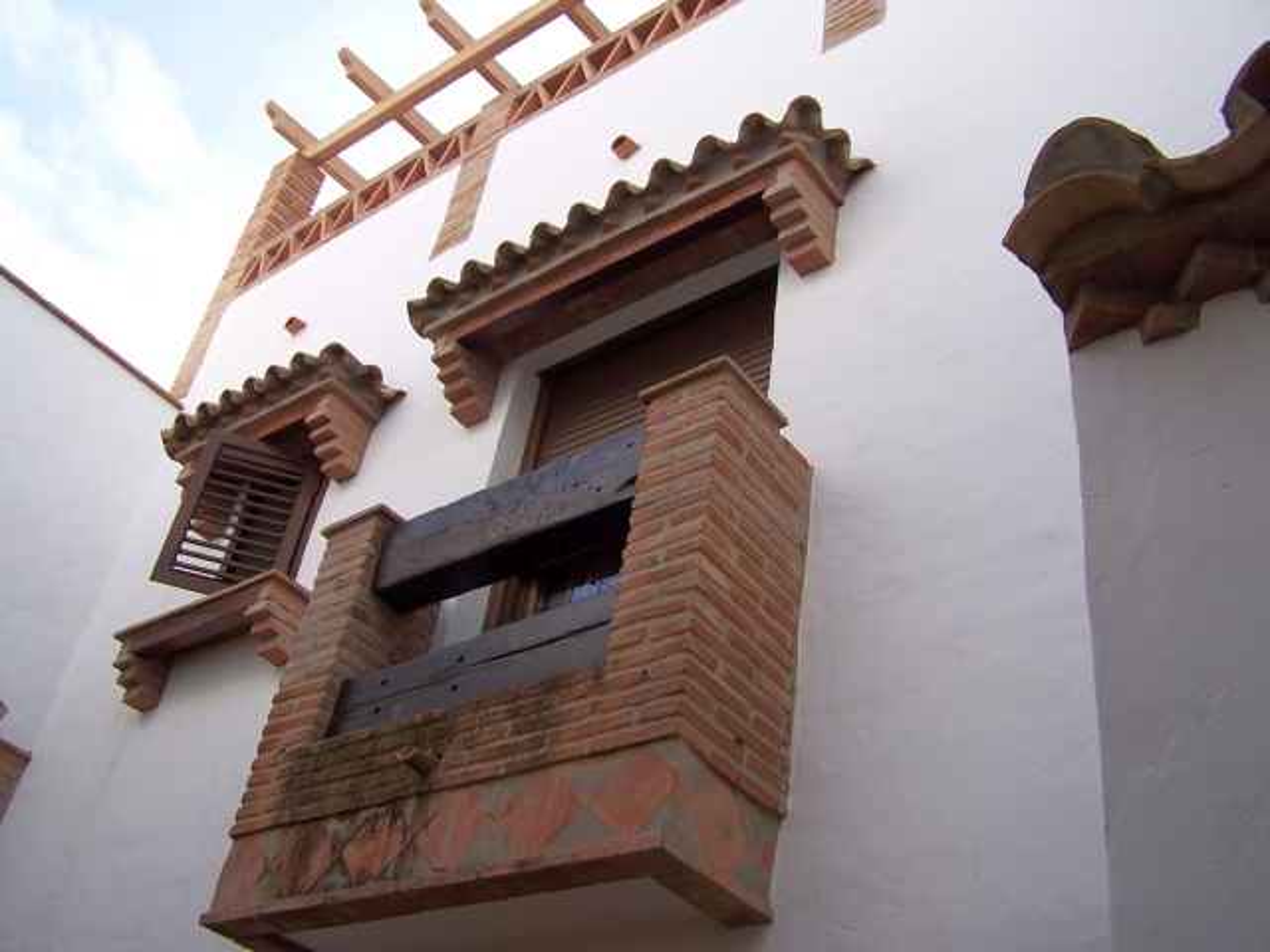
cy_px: 476
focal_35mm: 38
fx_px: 1394
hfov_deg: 49.0
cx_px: 635
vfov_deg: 37.7
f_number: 2.8
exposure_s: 1/500
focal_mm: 6.3
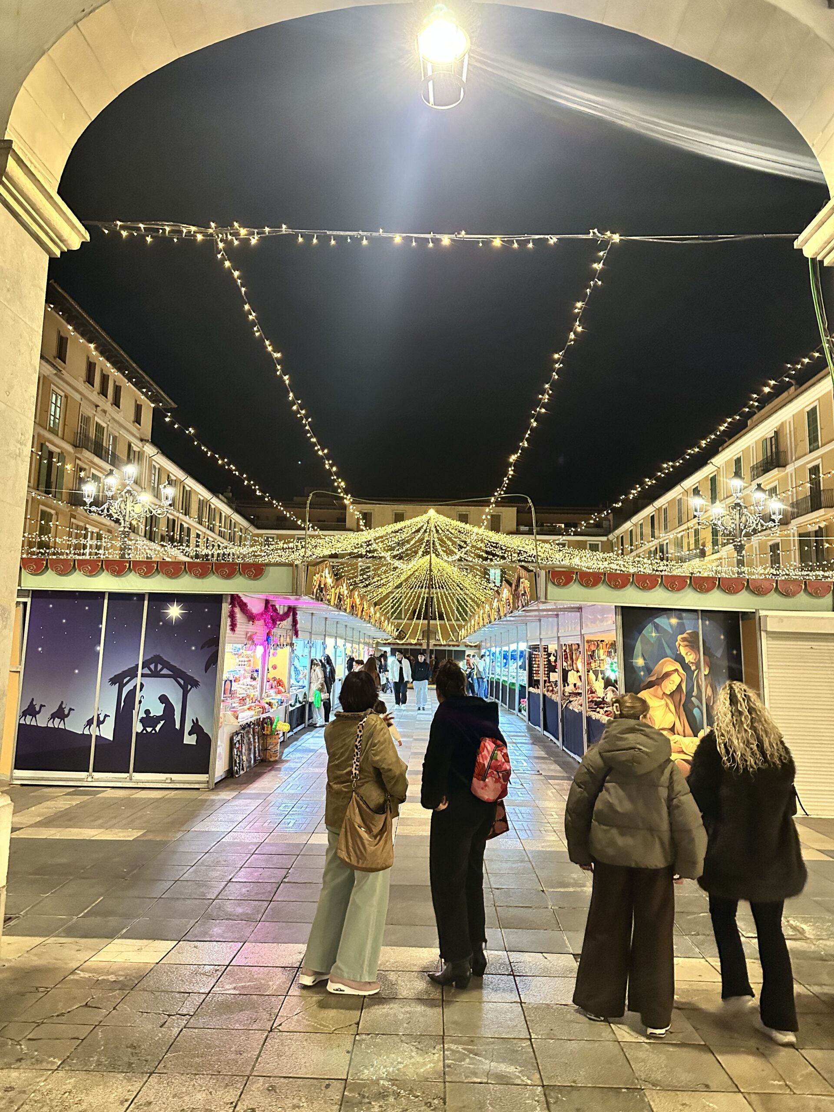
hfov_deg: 56.8
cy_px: 556
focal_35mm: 24
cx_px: 417
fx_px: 771
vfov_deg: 71.6
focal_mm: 6.86
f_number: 1.78
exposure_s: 1/50
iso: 800
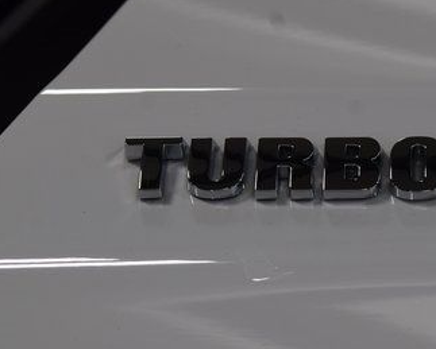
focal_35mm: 195
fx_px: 2519
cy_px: 144
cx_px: 383
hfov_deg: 9.9
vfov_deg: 7.9
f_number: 8
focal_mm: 70
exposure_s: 1/80
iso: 400
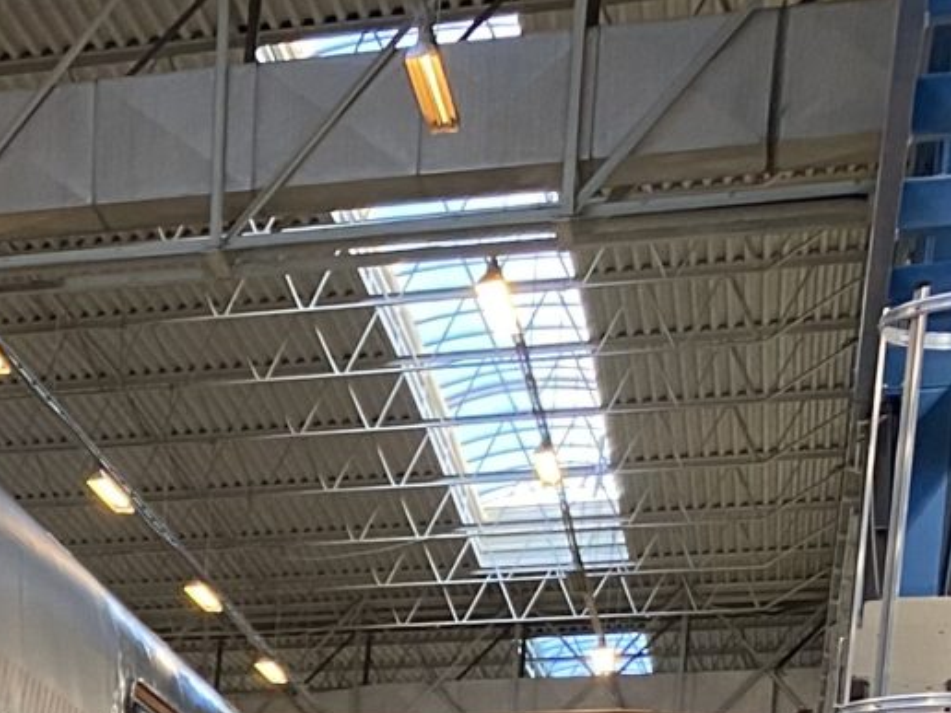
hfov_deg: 13.2
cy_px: 1666
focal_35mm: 129
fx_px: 3544
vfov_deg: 10.1
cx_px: -964
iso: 100
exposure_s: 1/50
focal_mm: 4.25
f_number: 1.8
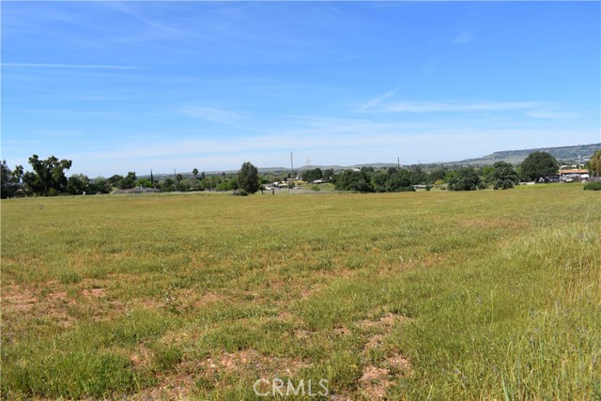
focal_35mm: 27
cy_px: 200
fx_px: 451
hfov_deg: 67.4
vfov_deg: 48.0
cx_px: 300
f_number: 8
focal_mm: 18
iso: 160
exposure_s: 1/500
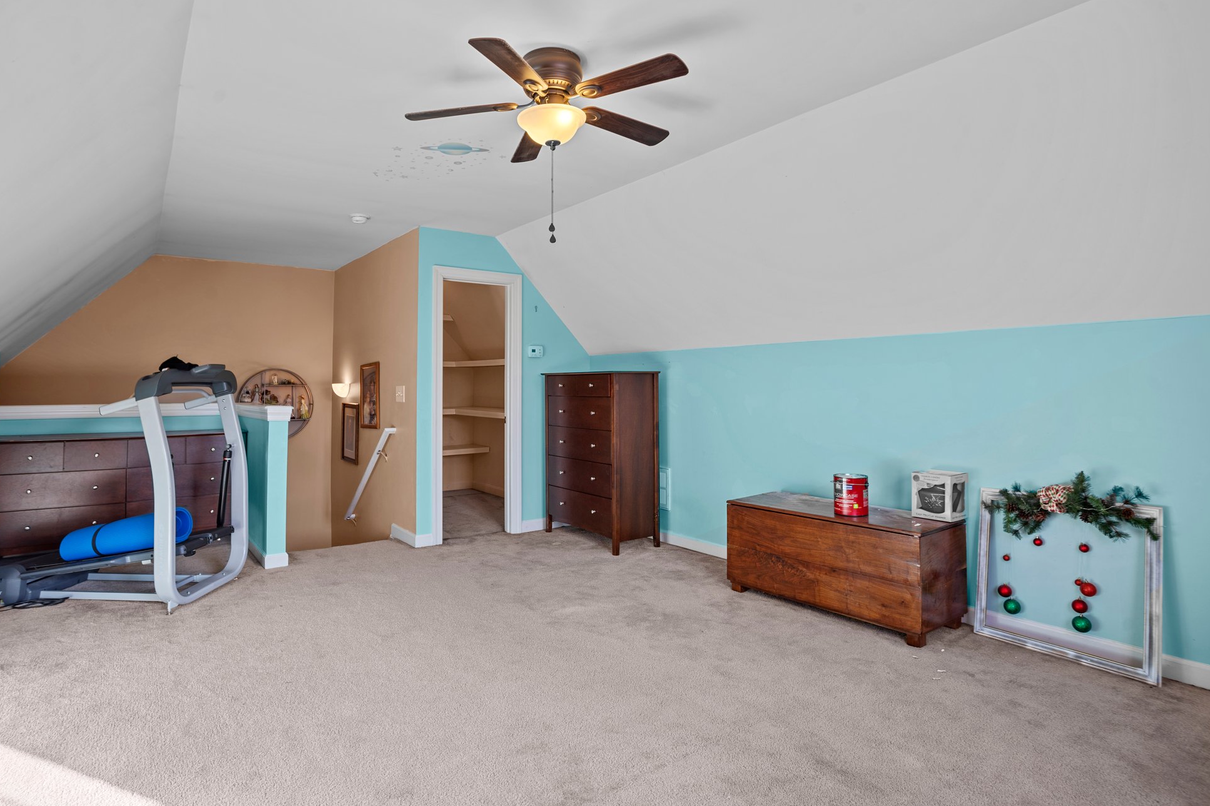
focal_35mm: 18
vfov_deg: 67.4
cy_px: 409
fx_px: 605
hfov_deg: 89.9
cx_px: 572
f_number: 8
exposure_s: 1/6
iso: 200
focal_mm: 17
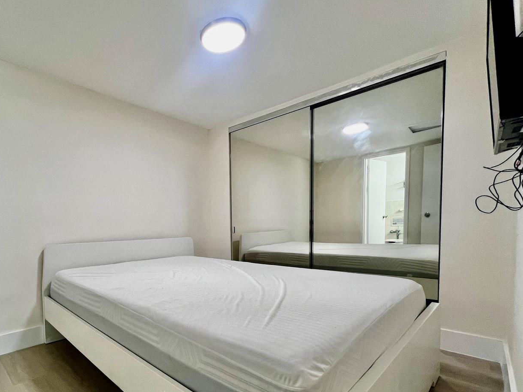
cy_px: 240
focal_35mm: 17
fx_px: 257
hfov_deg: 88.6
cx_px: 185
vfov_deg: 73.7
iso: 80
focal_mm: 1.57
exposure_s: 1/63
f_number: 1.8
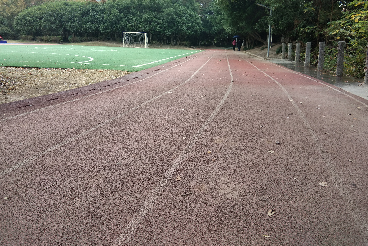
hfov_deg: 57.2
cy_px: 108
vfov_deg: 39.9
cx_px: 187
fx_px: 337
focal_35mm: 33
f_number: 2.2
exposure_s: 1/100
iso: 100
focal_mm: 3.69
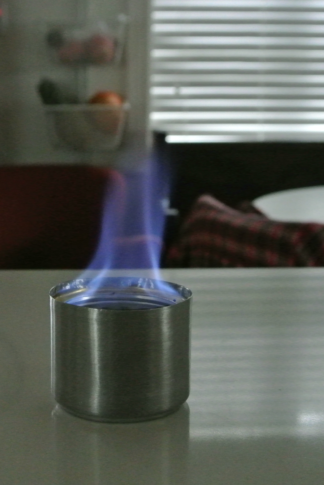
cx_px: 92
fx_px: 797
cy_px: 244
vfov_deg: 33.9
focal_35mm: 59
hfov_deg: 22.8
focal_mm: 14.5
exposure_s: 1/30
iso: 3200
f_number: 4.5
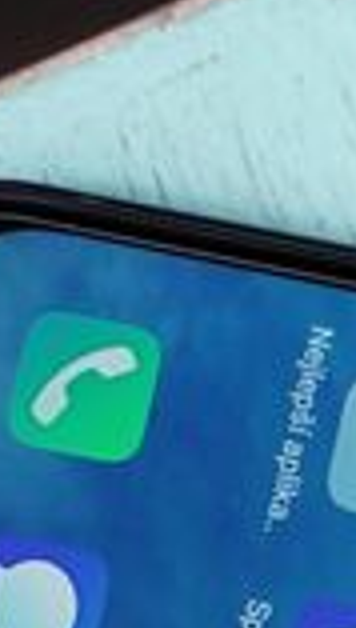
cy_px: 784
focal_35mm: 369
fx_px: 6156
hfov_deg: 3.3
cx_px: 840
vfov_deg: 5.8
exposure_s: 1/160
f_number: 4
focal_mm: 67
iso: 250
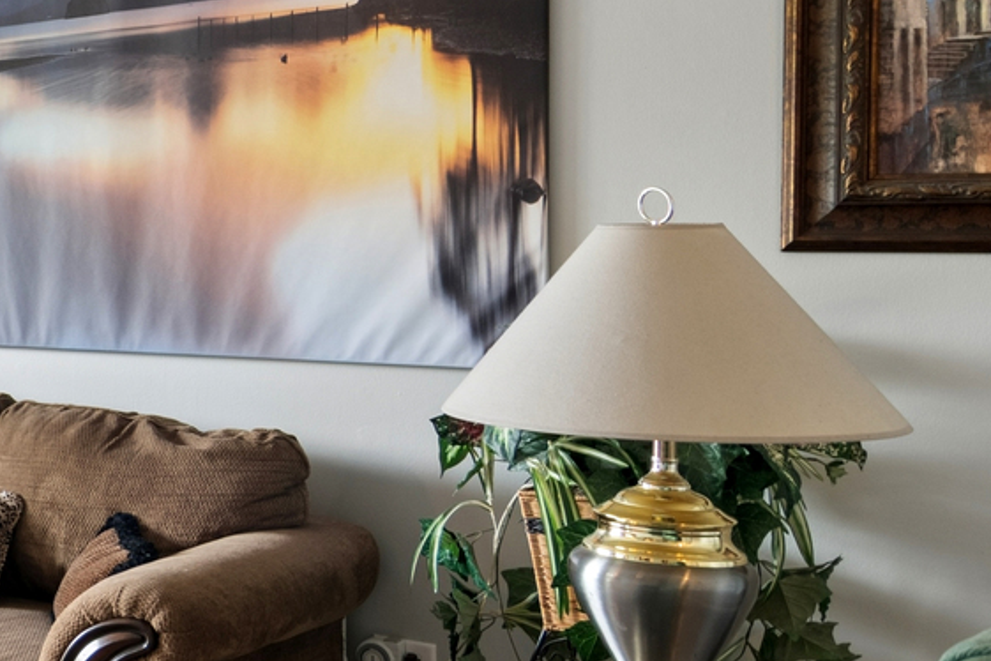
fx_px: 1431
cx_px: -424
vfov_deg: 25.9
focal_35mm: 52
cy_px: 265
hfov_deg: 28.2
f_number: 8
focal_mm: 12
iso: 200
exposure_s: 1/8
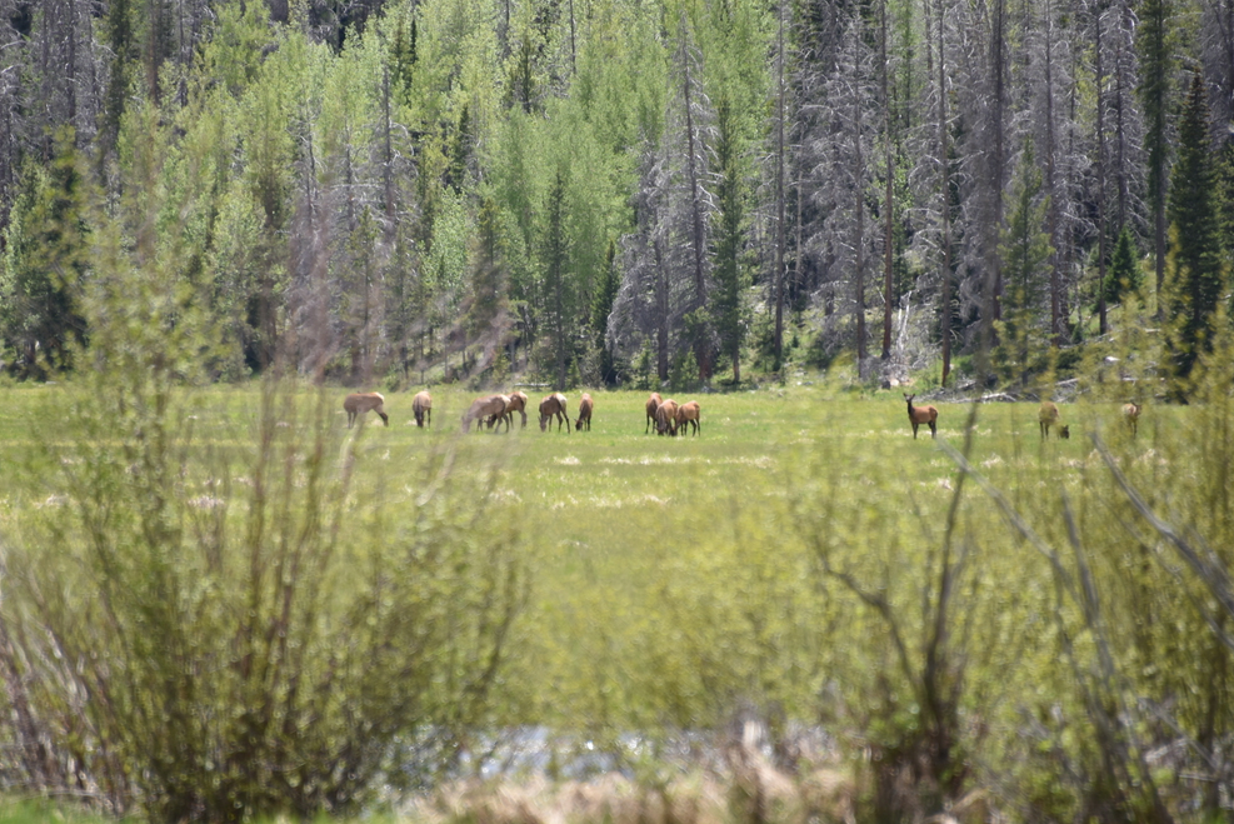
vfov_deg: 3.5
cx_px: 563
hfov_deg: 5.3
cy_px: 404
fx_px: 13339
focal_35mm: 389
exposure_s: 1/640
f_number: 5.6
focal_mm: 300
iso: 250
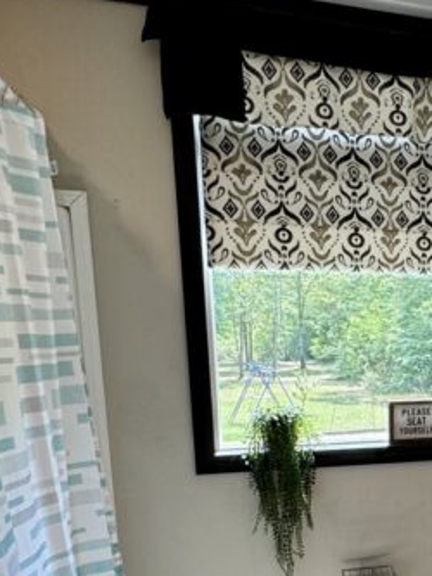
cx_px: 487
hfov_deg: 29.9
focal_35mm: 43
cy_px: 458
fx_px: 715
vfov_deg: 42.0
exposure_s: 1/120
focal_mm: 2.22
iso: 64
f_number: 2.2
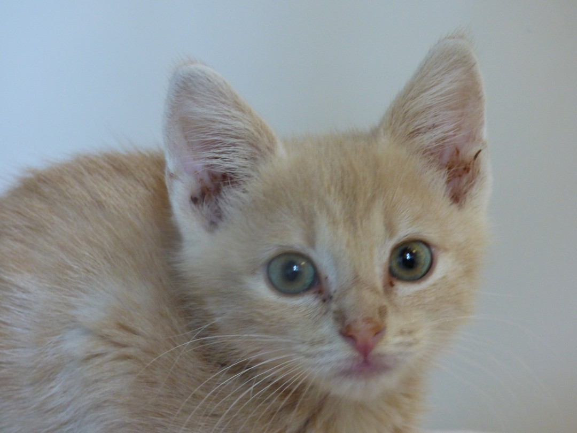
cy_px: 216
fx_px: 1750
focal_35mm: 105
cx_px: 288
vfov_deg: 14.1
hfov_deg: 18.7
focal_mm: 17.43
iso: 400
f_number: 4.8
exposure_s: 1/20
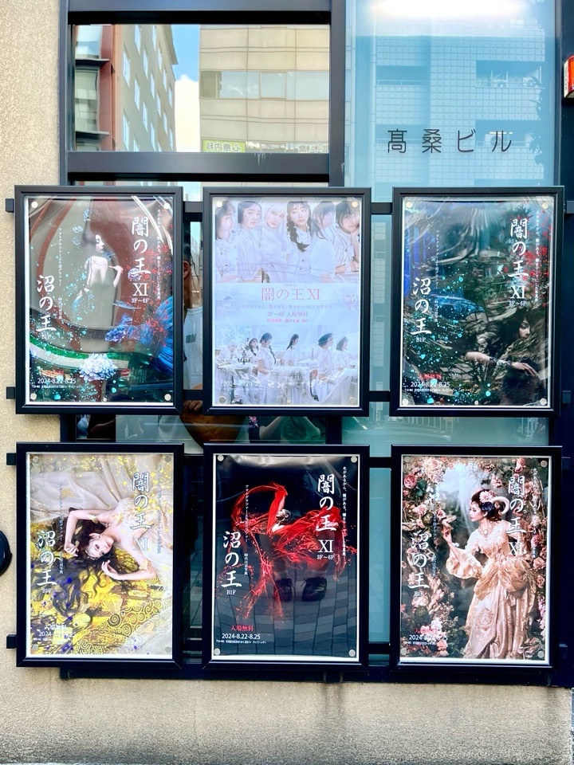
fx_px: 575
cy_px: 382
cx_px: 287
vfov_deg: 67.3
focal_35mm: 26
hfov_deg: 53.1
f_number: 1.6
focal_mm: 5.1
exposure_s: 1/100
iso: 50
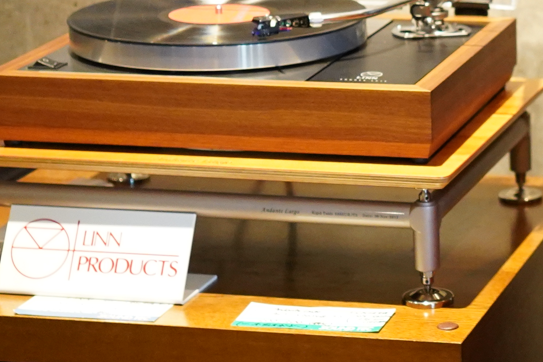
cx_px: 596
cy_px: 153
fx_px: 2082
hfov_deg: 14.5
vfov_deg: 9.9
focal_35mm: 138
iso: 5000
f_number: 2.8
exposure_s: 1/160
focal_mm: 35
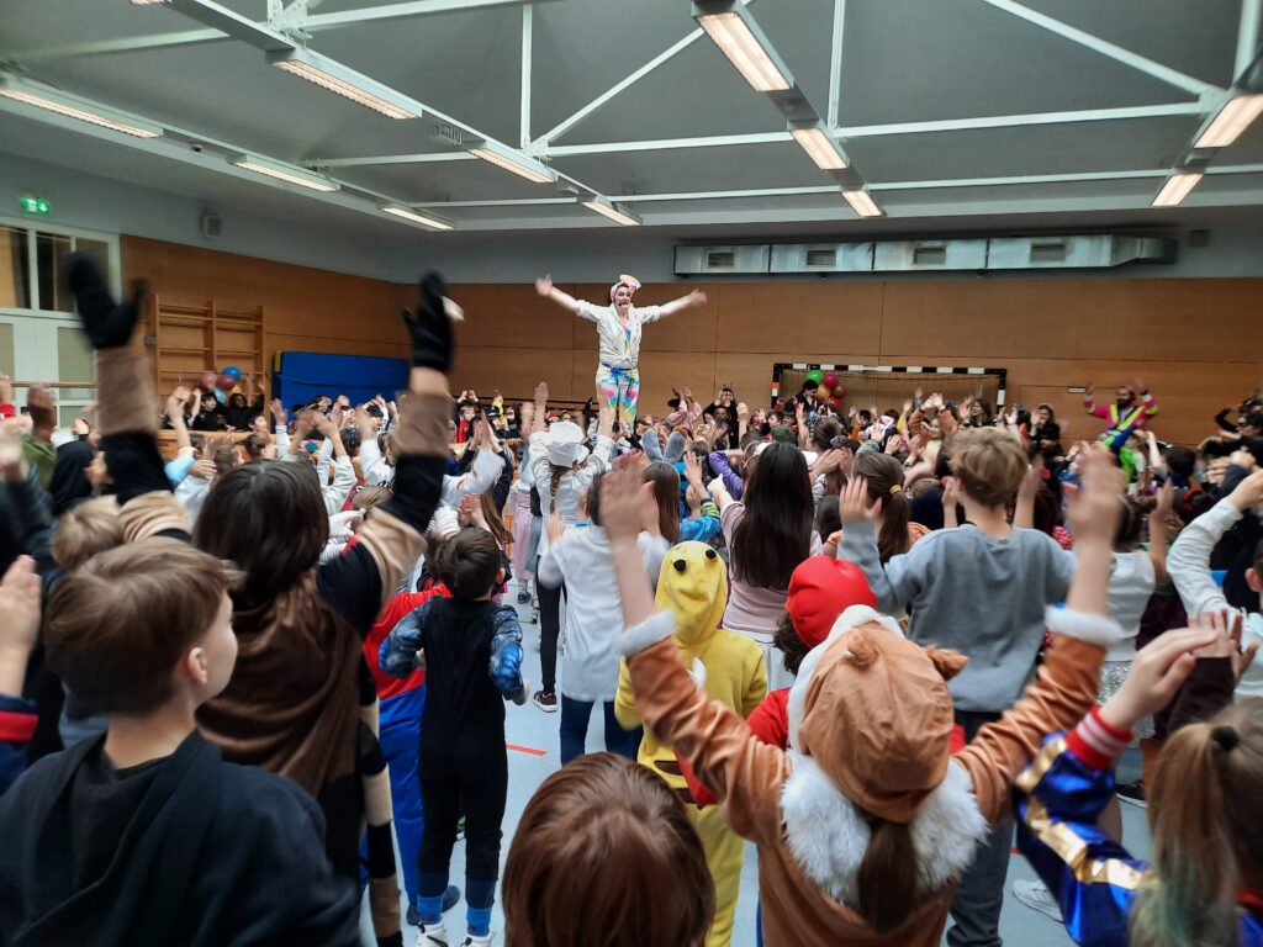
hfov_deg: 69.4
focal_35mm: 25
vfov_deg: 54.9
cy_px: 474
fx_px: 912
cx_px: 632
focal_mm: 4.6
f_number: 2
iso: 160
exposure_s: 1/60
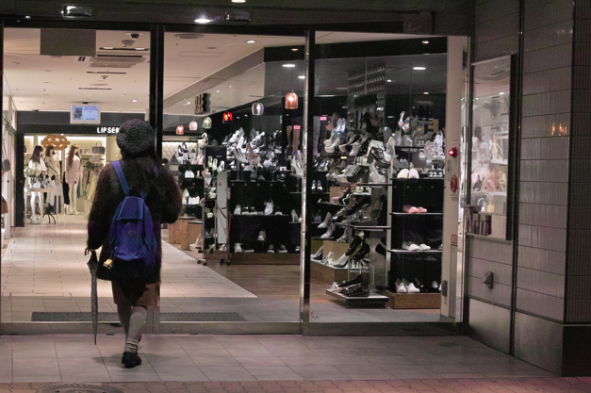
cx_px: 141
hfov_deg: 29.6
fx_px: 1099
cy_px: 220
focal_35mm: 67
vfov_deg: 20.3
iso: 800
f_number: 2.8
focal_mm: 24.2
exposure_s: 1/160
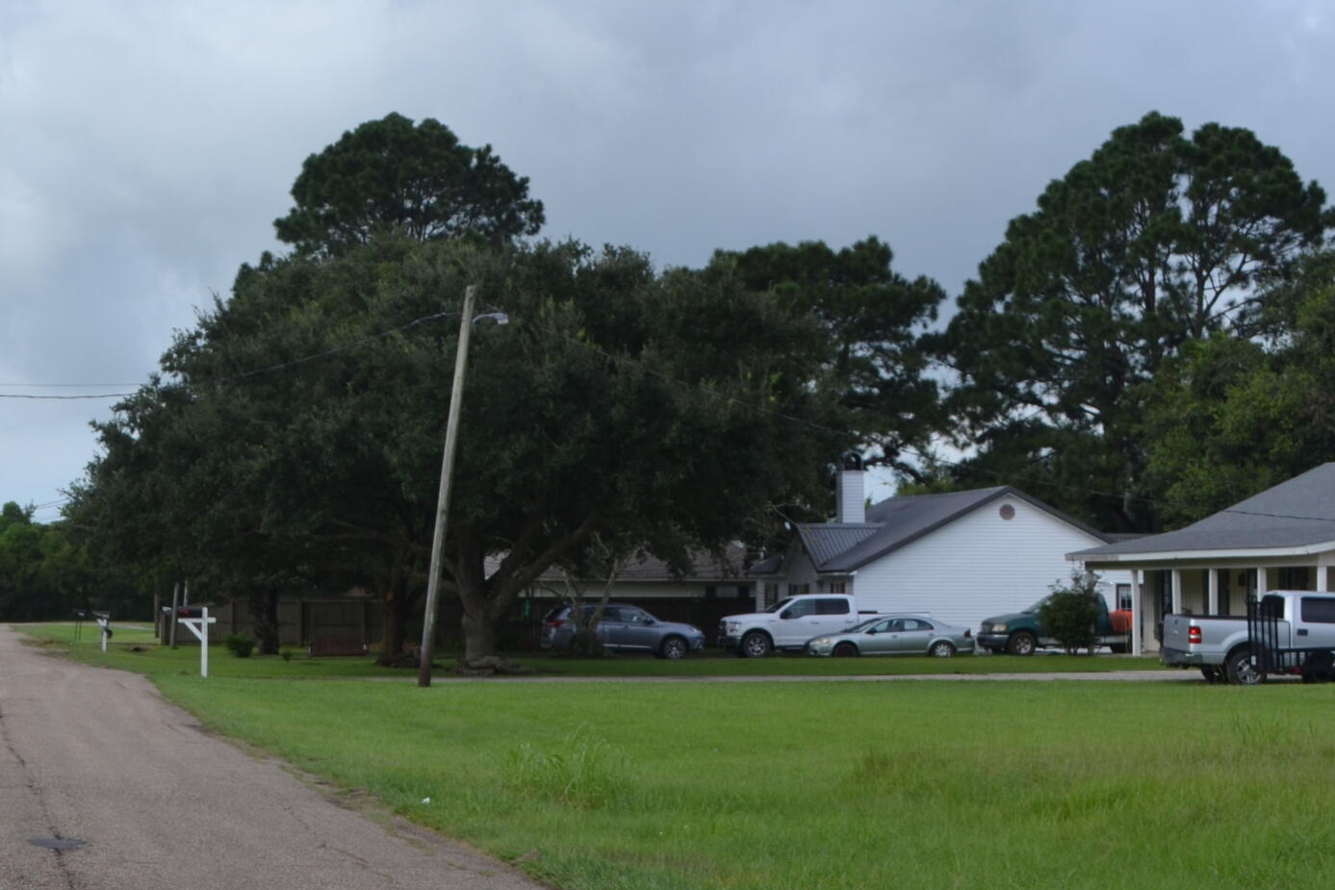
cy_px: 457
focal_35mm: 94
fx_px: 3489
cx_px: 73
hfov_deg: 21.1
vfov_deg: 14.5
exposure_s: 1/200
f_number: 7.1
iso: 100
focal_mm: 29
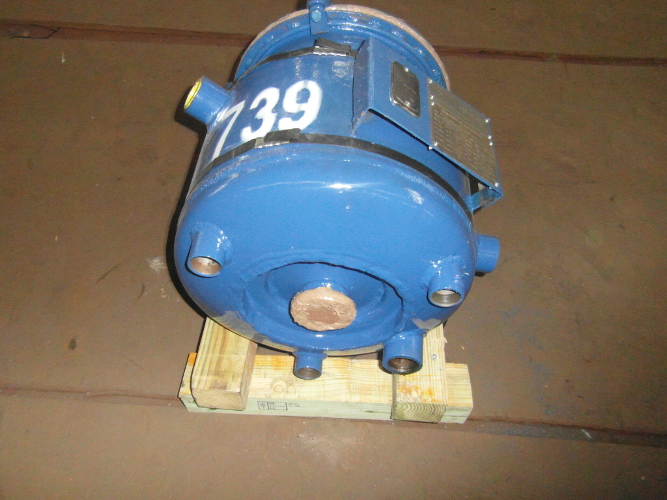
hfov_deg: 67.3
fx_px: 501
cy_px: 250
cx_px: 334
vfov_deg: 53.1
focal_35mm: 26
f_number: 3.4
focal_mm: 4.3
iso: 640
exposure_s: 1/30
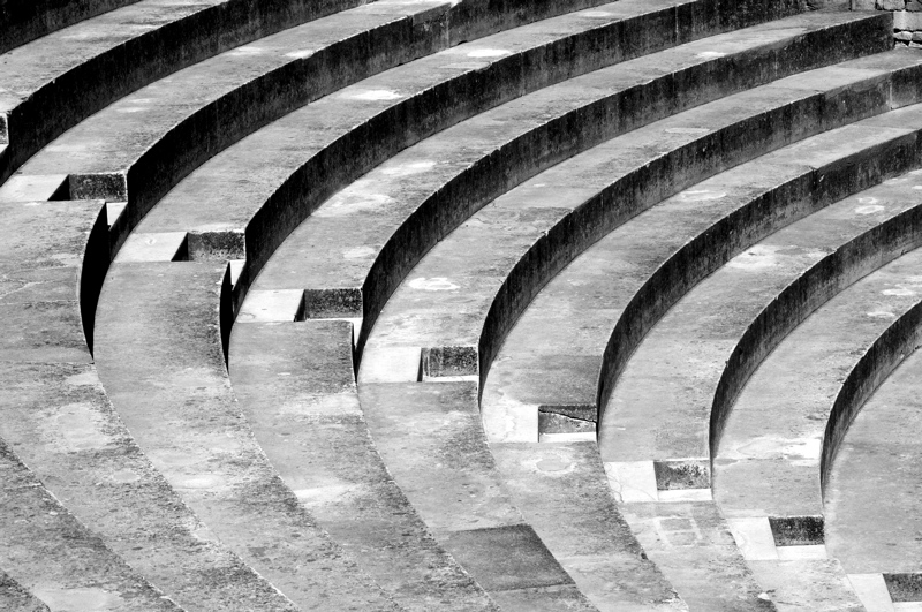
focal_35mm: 123
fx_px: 3146
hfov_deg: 16.7
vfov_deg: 11.1
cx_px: 461
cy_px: 306
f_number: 14
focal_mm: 82
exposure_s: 1/800
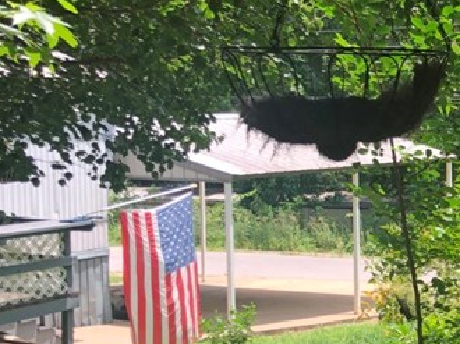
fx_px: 1155
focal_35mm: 87
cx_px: 630
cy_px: 245
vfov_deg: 16.9
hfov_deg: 20.2
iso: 20
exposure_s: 1/223
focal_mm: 4
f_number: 1.8
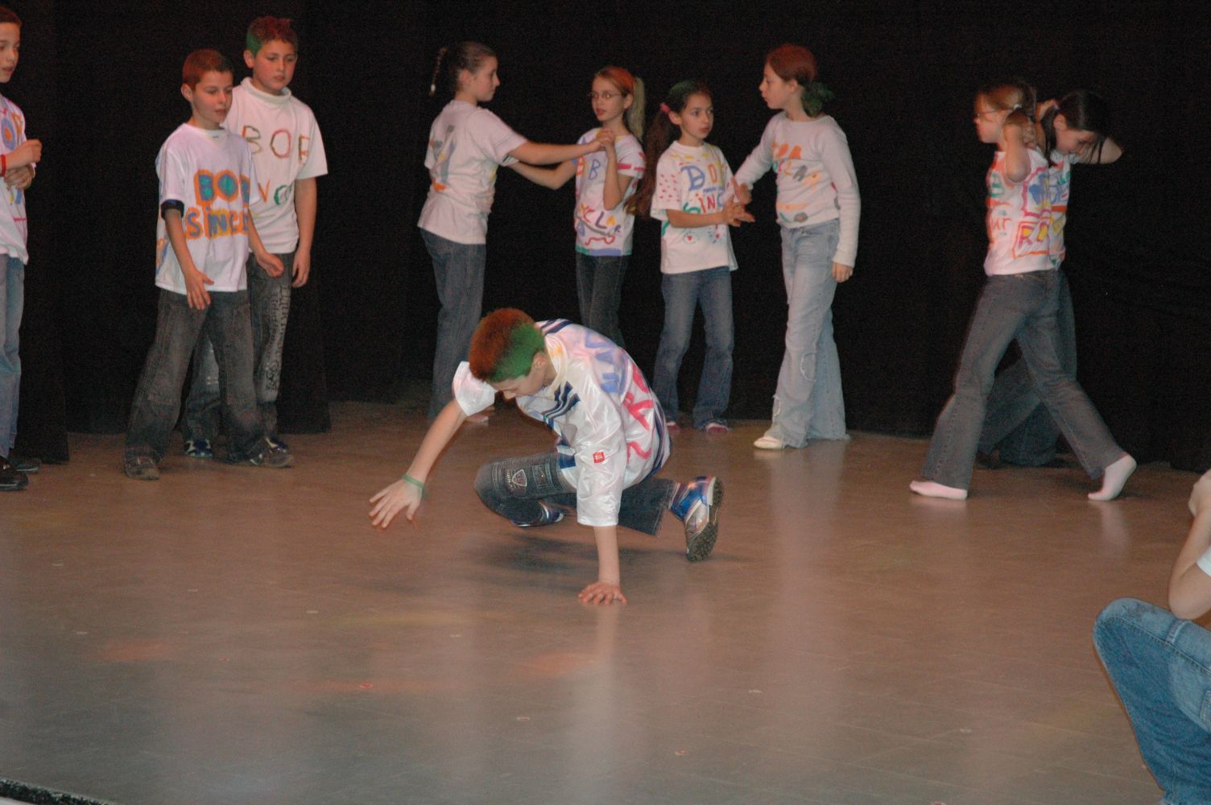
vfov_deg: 15.2
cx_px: 606
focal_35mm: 90
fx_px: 3025
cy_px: 402
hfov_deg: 22.6
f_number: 5
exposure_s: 1/60
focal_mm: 60
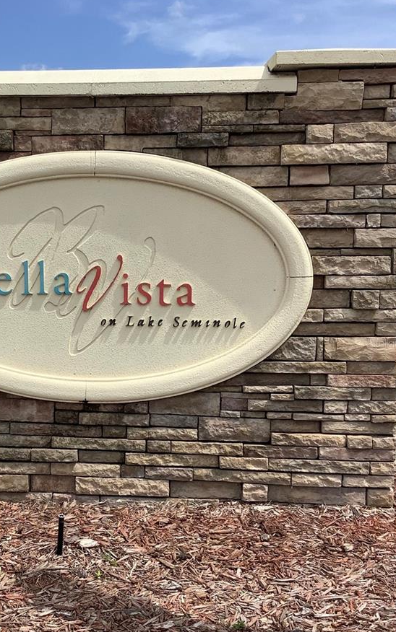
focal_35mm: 45
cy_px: 343
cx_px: 95
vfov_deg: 44.3
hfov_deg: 28.2
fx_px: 777
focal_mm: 3.3
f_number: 2.4
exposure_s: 1/1942
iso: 25
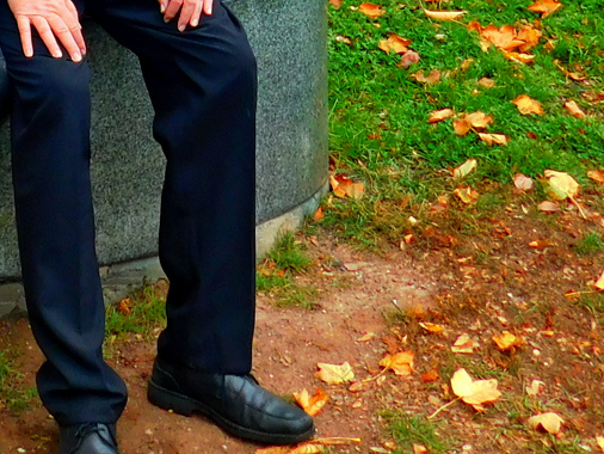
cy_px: -331
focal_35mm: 93
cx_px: 26
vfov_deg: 14.3
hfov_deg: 20.5
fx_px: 1623
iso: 125
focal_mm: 4
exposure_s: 1/160
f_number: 3
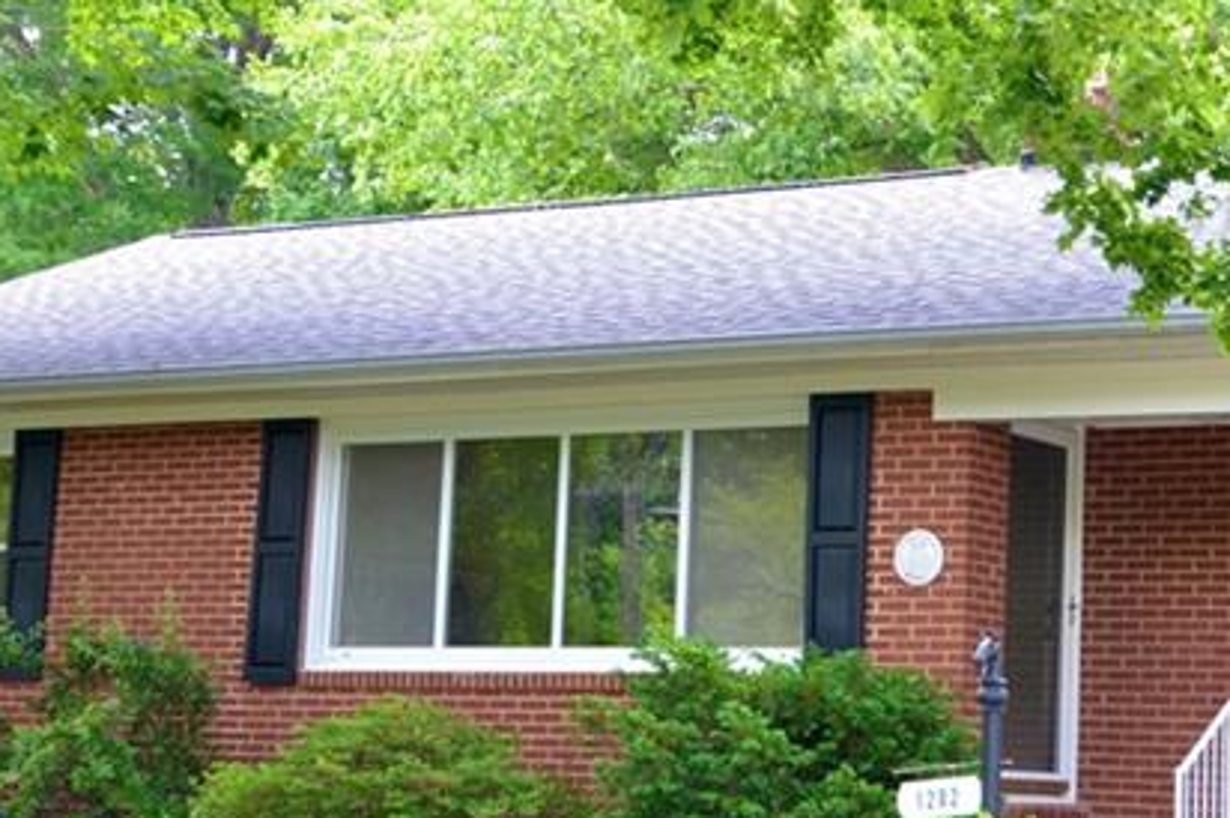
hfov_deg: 24.5
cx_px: 928
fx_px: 2799
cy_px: 373
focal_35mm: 82
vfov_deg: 16.6
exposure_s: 1/100
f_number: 5
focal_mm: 22
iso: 400
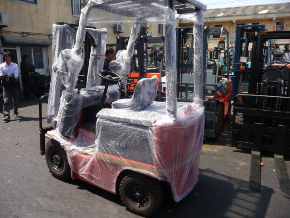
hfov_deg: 63.4
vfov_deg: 49.7
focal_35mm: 28
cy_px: 109
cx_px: 145
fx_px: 235
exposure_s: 1/500
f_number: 3.3
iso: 100
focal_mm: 4.7
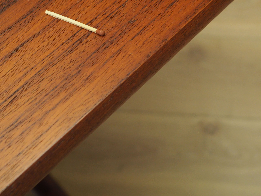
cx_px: 135
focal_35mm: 63
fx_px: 475
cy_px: 16
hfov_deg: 30.7
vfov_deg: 22.7
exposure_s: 1/50
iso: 500
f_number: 2.8
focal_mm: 17
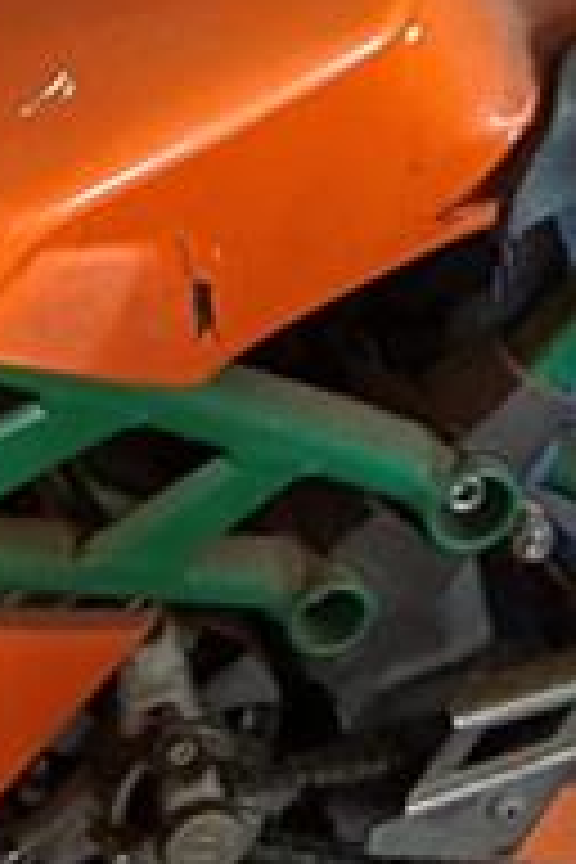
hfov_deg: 7.5
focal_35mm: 169
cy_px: -1462
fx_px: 4056
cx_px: -850
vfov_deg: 10.0
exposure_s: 1/60
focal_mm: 5.96
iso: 160
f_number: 1.6
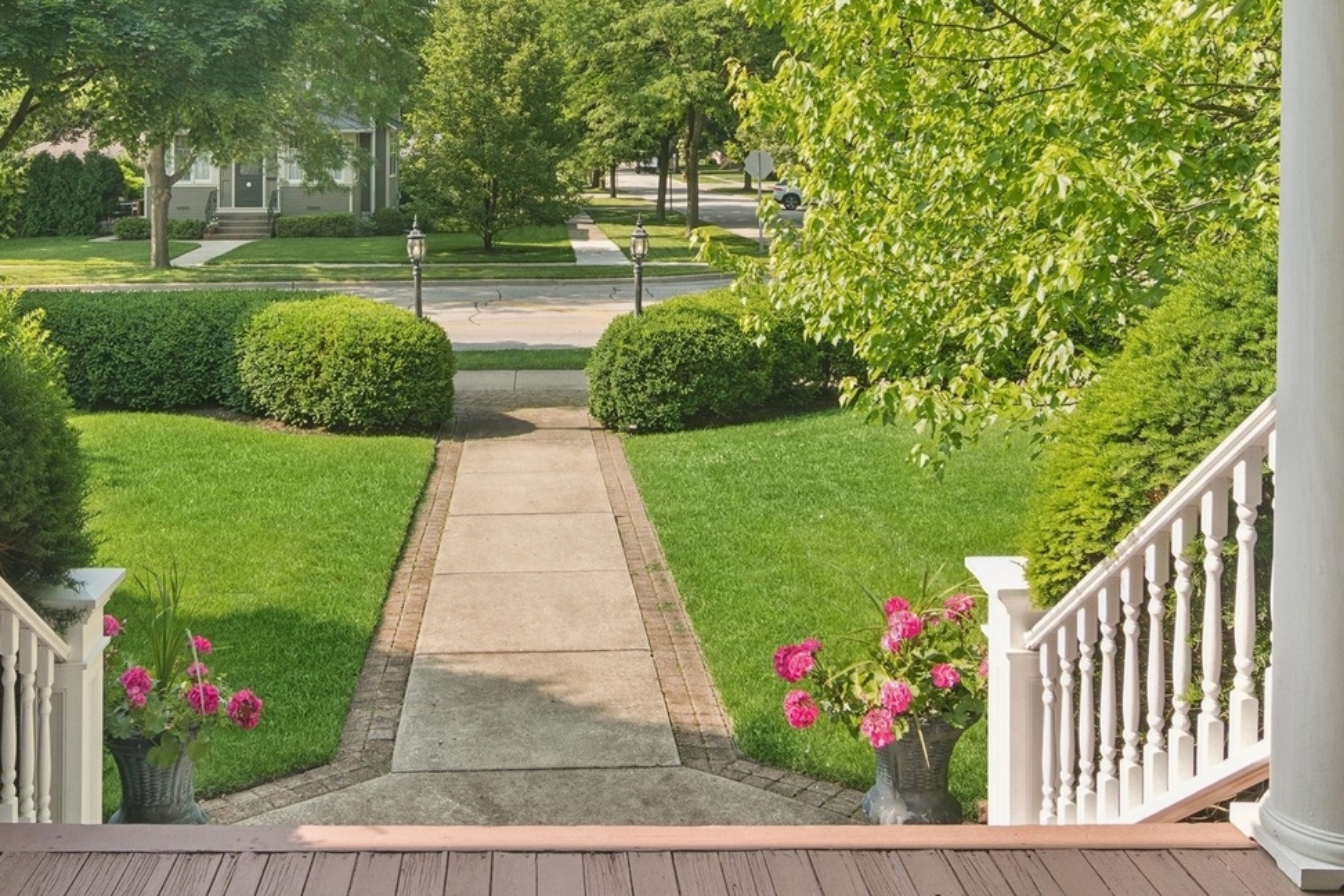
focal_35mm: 35
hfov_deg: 54.0
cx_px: 523
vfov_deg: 36.5
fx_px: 1307
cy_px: 170
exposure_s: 1/100
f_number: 8
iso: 200
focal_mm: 14
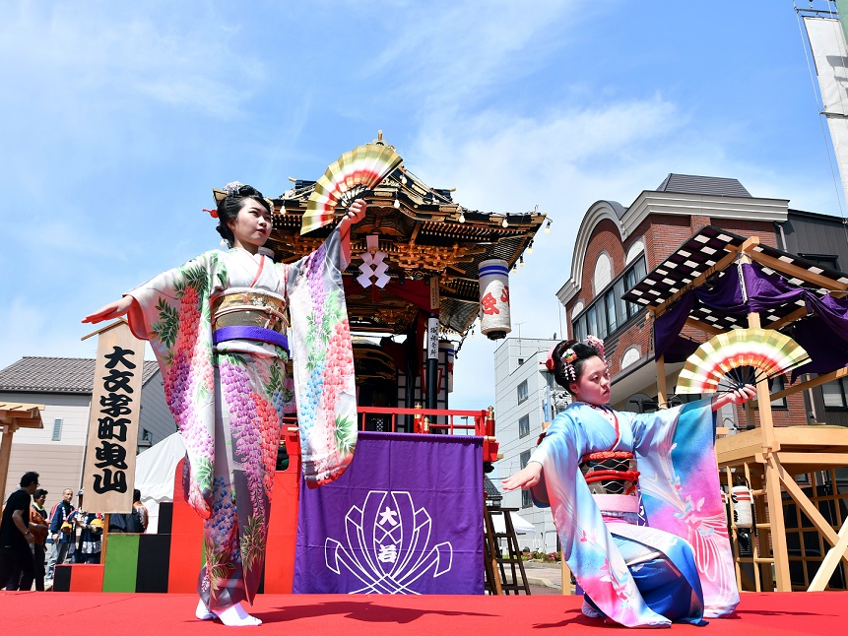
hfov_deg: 63.4
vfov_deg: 49.8
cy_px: 315
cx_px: 413
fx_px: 686
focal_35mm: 28
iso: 100
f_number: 7.1
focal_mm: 17
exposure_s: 1/200
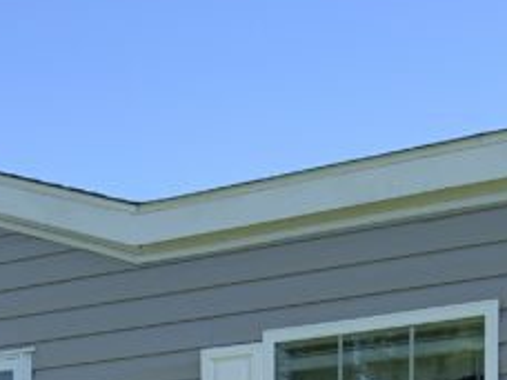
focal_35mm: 112
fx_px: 1640
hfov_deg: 17.4
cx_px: 93
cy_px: 712
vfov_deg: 12.0
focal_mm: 4.25
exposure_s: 1/919
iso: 25
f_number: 1.8
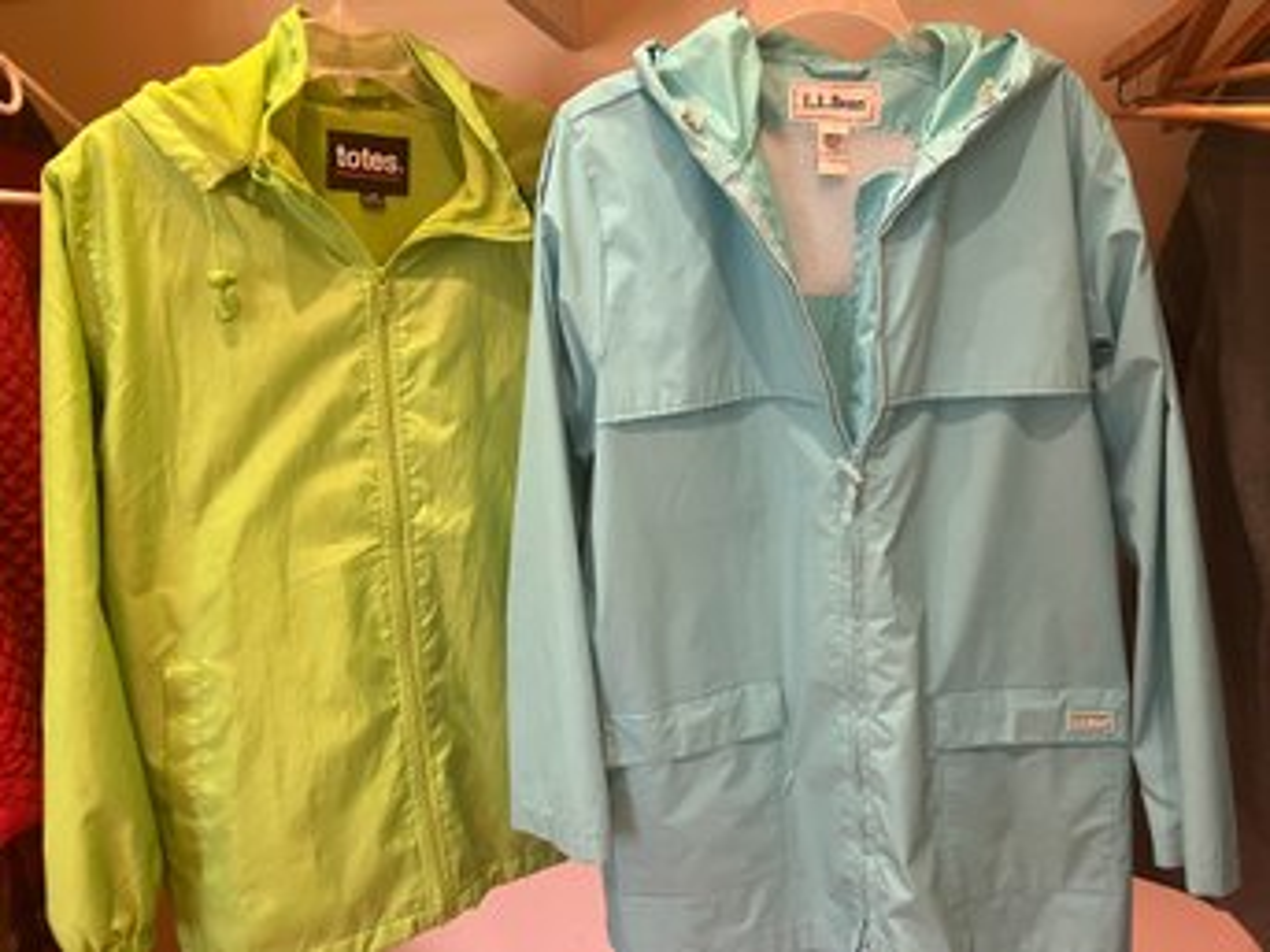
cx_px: 635
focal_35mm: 26
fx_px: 954
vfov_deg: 53.0
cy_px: 476
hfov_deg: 67.3
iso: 320
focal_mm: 5.1
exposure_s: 1/60
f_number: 1.6
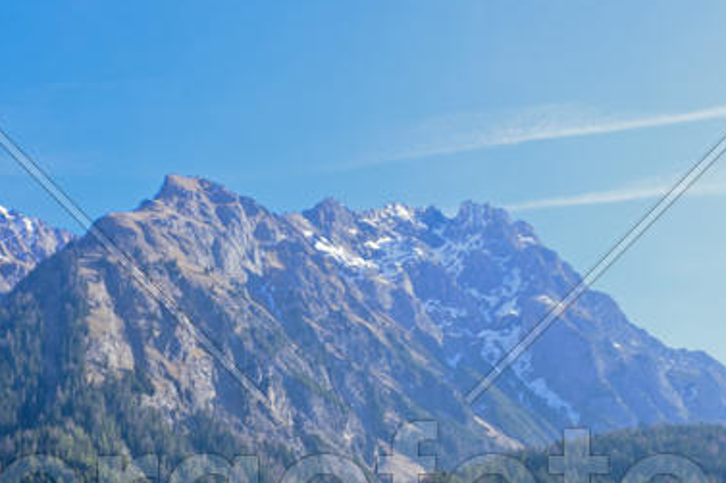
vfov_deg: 16.5
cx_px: 365
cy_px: 502
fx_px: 1628
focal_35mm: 81
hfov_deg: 25.1
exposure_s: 1/125
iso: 100
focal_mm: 35
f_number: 4.8
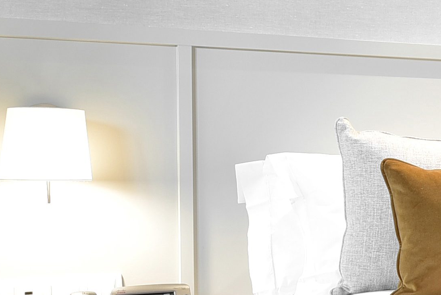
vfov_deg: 15.5
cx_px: 884
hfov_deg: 17.0
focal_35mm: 88
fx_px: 1078
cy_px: 160
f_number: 11
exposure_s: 1.3
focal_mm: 16
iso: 100
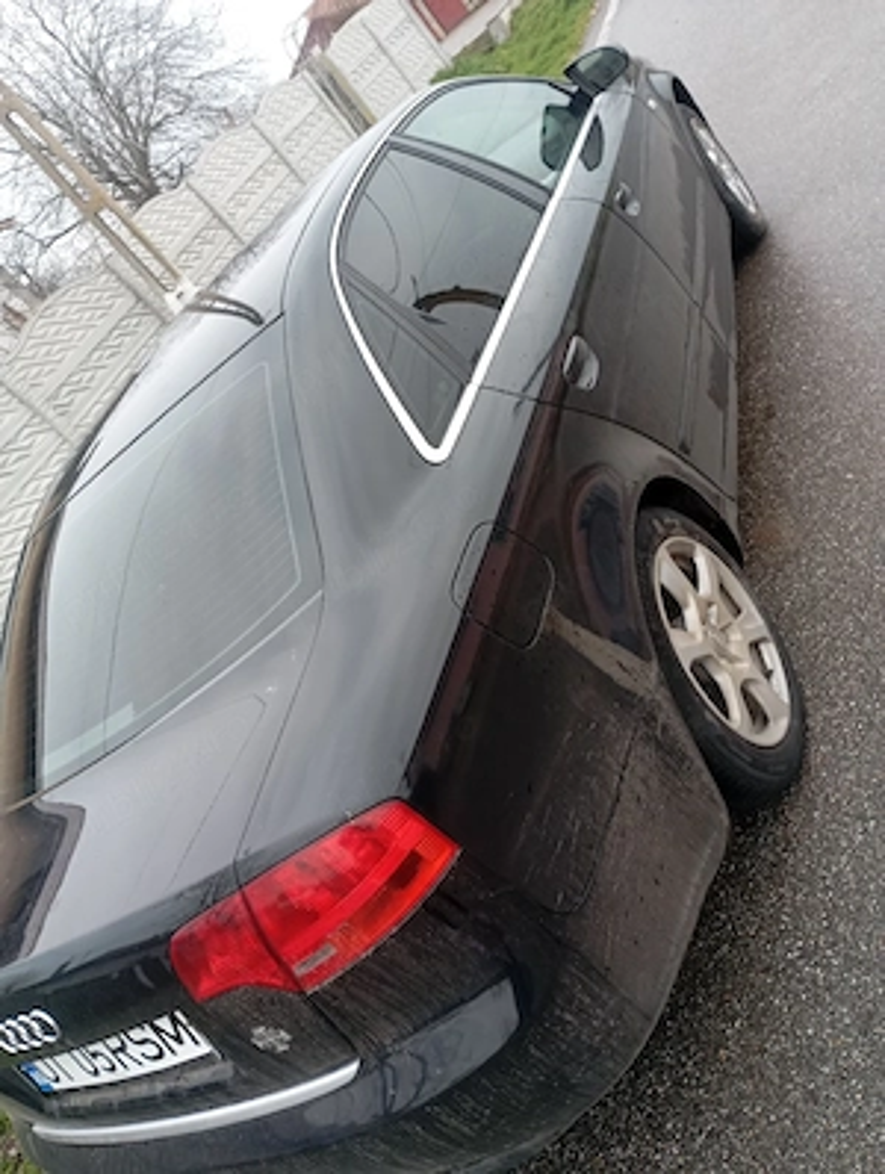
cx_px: 442
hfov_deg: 49.9
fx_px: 951
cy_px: 587
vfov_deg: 63.4
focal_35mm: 28
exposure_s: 1/50
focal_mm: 4.27
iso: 174
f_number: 1.8
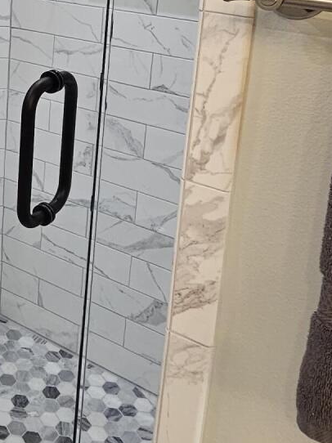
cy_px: 51
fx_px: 614
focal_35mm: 48
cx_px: -47
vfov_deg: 37.3
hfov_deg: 27.3
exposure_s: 1/60
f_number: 2.2
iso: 160
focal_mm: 2.2
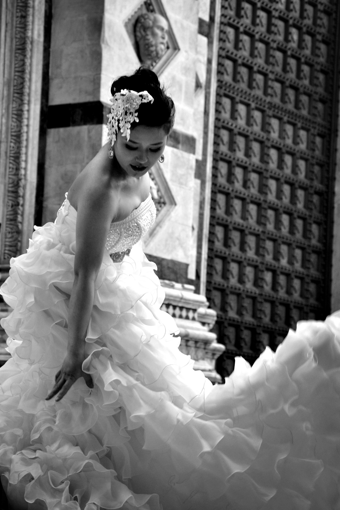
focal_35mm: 99
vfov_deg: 20.6
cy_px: 255
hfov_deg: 13.8
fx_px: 1402
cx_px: 170
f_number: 5.3
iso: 400
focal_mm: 66
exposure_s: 1/125
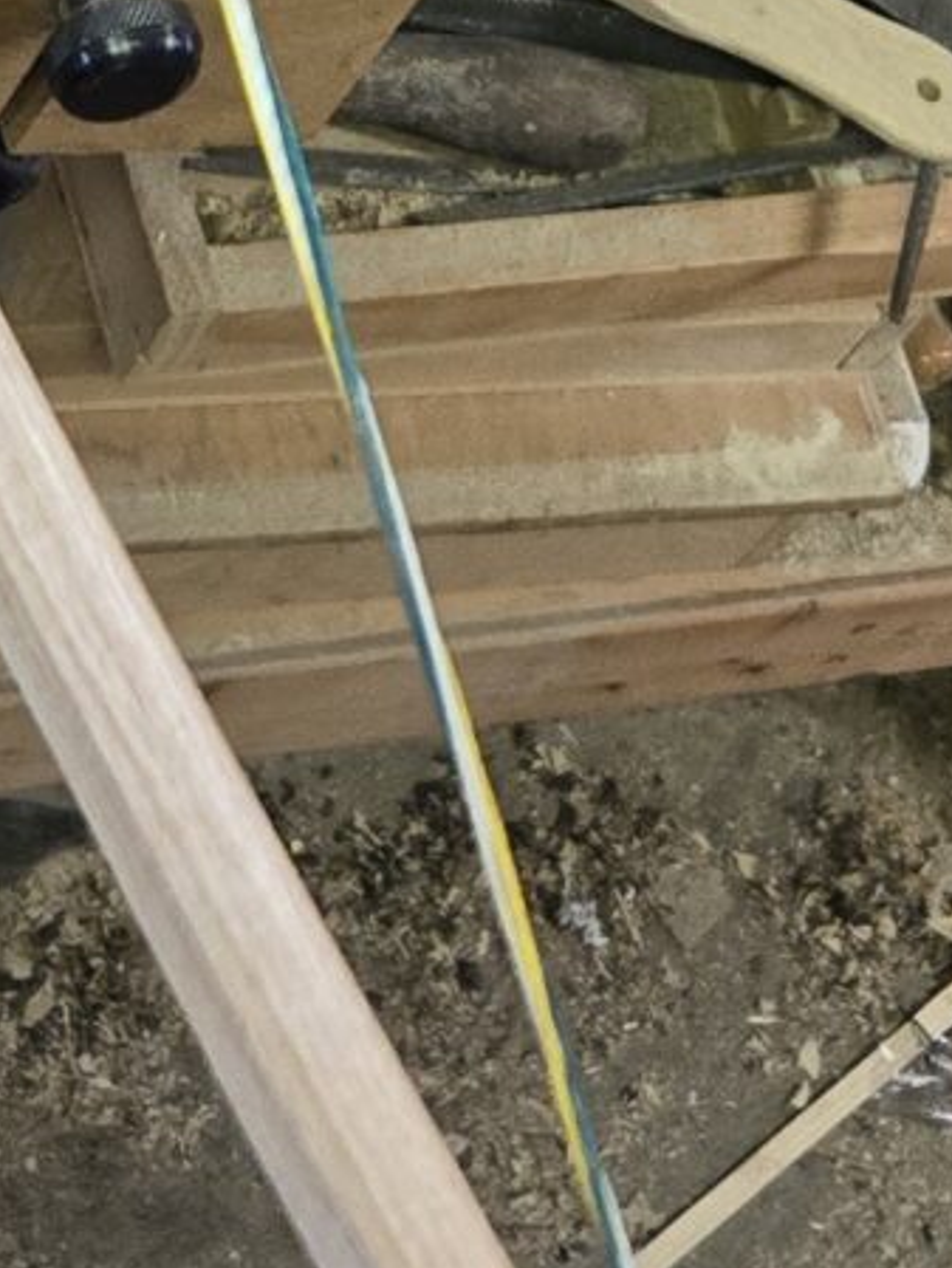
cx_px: 288
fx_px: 4801
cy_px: -1073
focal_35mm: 131
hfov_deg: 11.3
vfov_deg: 13.4
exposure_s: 1/120
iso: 320
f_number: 1.8
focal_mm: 5.4
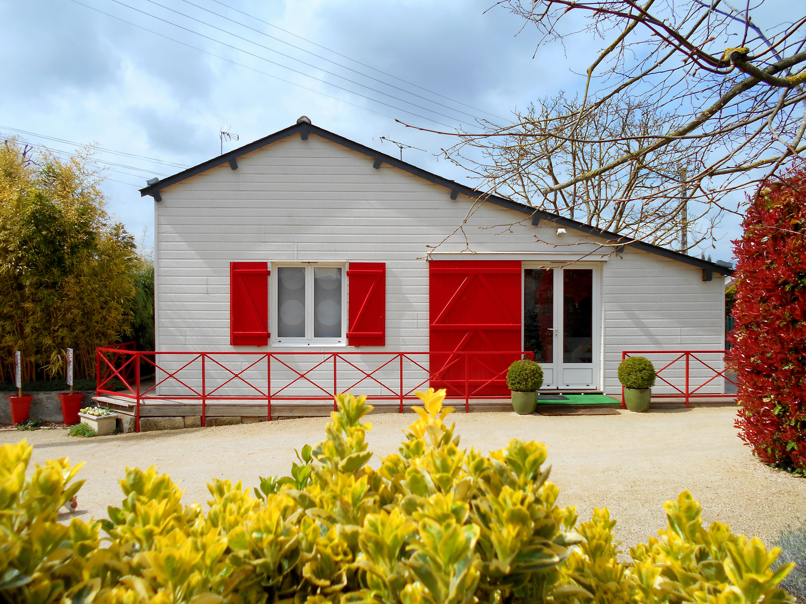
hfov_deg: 67.3
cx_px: 403
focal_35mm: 26
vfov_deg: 53.1
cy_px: 302
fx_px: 605
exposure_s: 1/1250
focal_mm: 4.6
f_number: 3.2
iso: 80
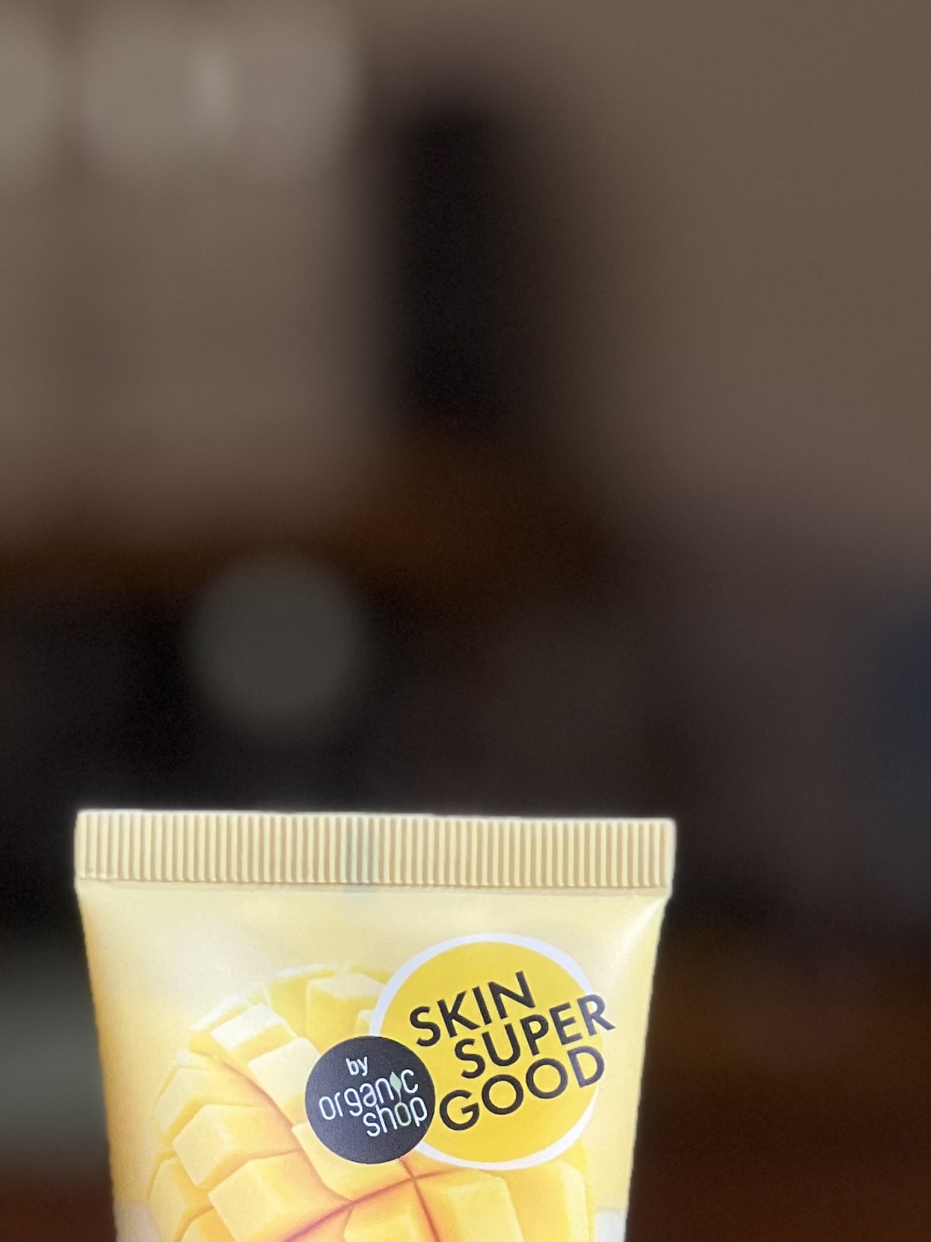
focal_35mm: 187
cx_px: 309
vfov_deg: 10.5
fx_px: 6706
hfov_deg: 7.9
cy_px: 1213
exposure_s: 1/50
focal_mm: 9
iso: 125
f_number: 2.8
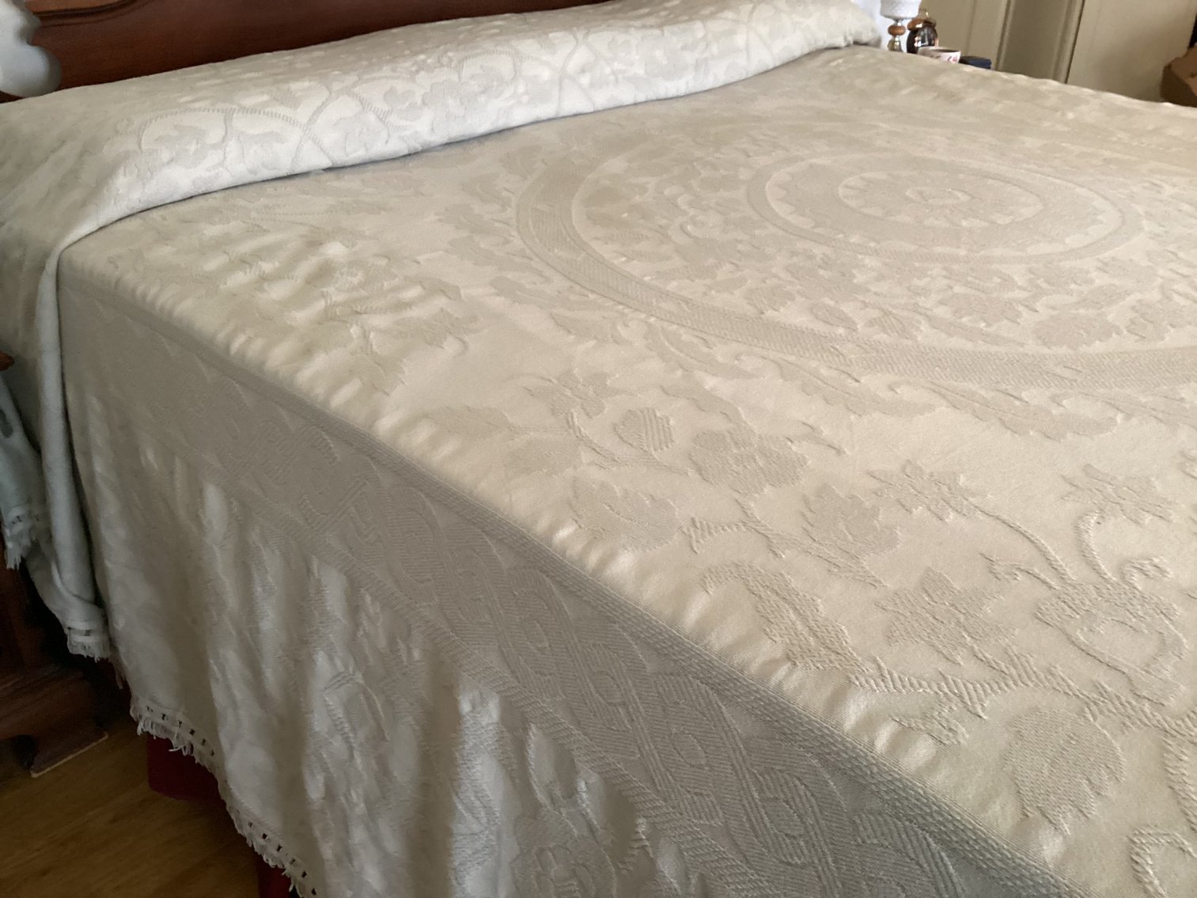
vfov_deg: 45.4
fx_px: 1072
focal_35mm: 31
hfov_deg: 58.3
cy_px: 449
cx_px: 598
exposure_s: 1/40
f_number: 2.4
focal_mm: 3.3
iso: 400
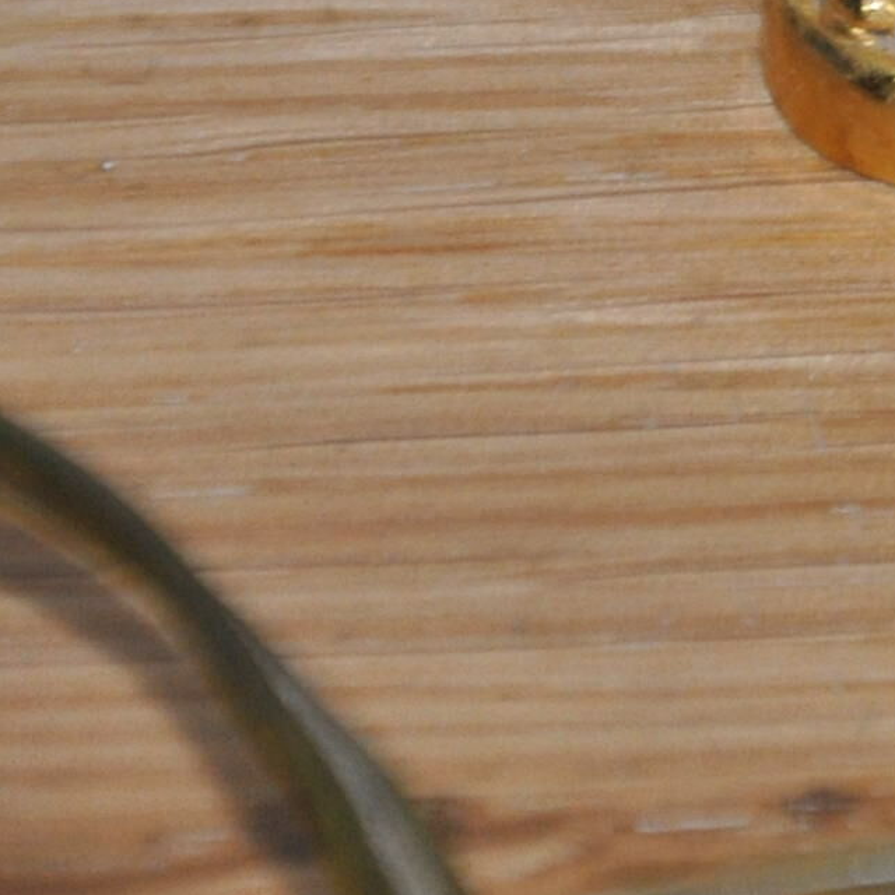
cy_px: -505
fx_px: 19661
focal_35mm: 672
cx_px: 2113
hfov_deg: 2.6
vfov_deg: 2.6
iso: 800
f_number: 5.6
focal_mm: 105
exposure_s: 1/60
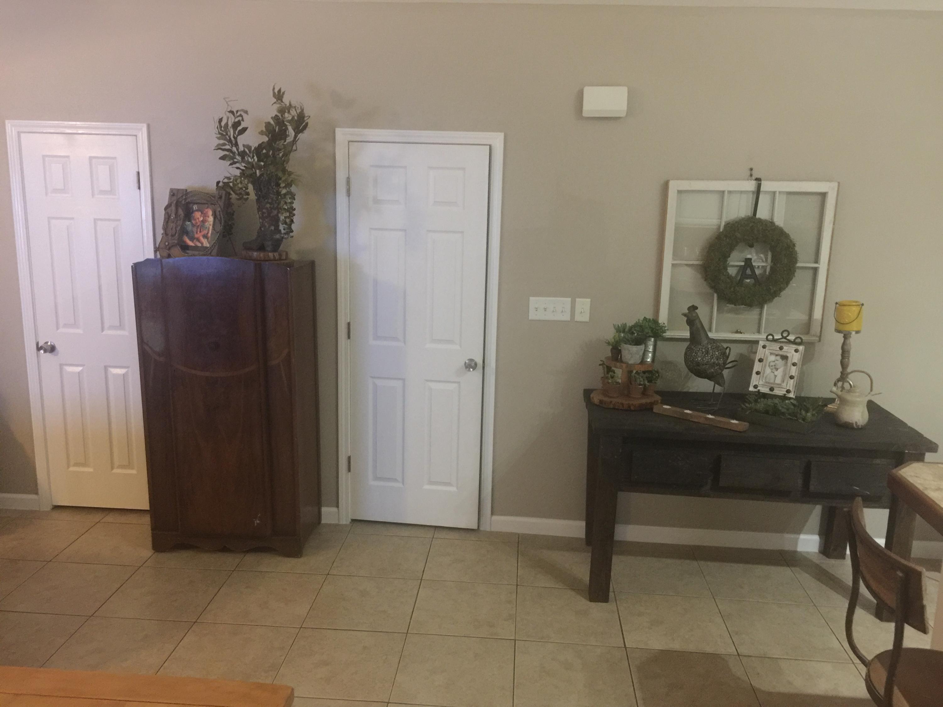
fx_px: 790
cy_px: 354
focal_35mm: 29
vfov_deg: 48.2
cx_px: 472
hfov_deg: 61.7
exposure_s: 1/4
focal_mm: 4.15
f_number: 2.2
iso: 125
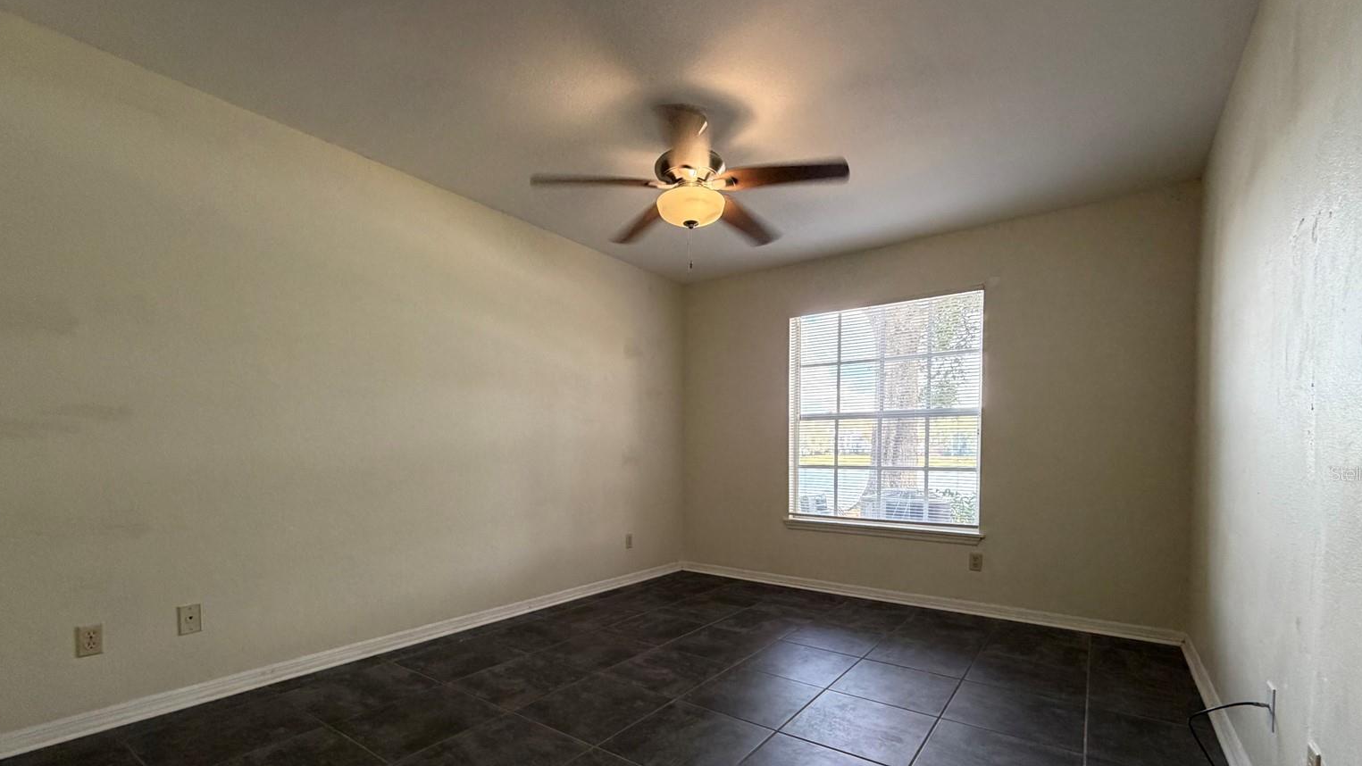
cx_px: 700
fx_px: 578
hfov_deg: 99.3
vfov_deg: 66.2
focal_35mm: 16
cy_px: 473
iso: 250
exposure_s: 1/60
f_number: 2.2
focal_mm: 2.22
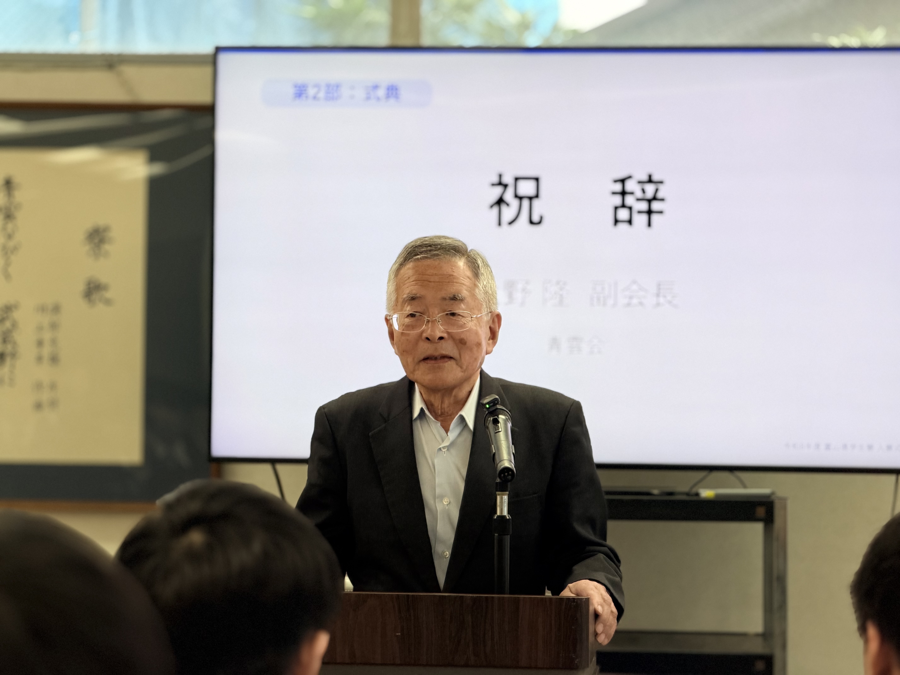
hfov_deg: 19.6
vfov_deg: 14.8
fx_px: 2600
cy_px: 338
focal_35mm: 100
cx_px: 450
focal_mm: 16.89
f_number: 2.8
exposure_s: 1/100
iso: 160
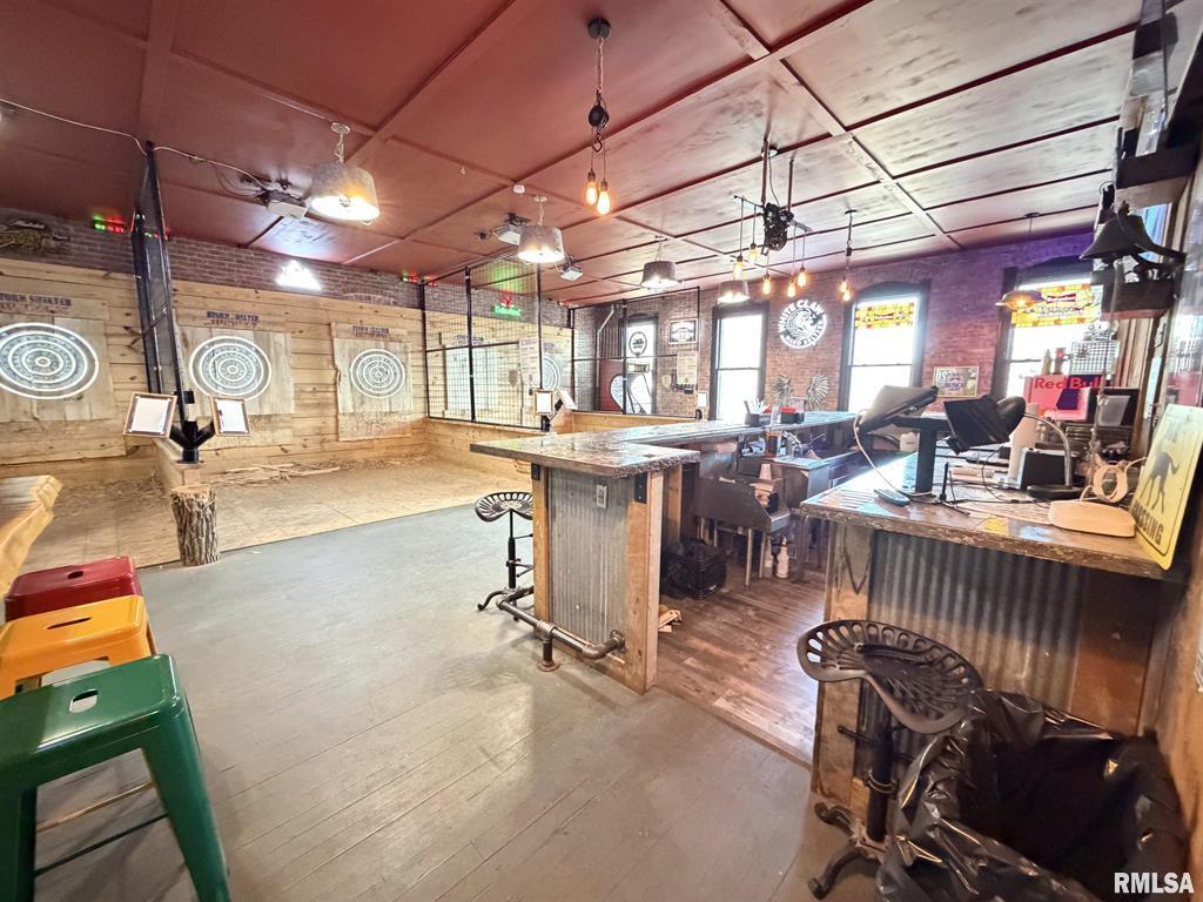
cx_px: 602
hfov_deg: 102.1
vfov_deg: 85.7
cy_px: 451
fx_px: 487
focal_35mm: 14
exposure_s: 1/30
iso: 1600
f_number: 2.2
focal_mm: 2.22
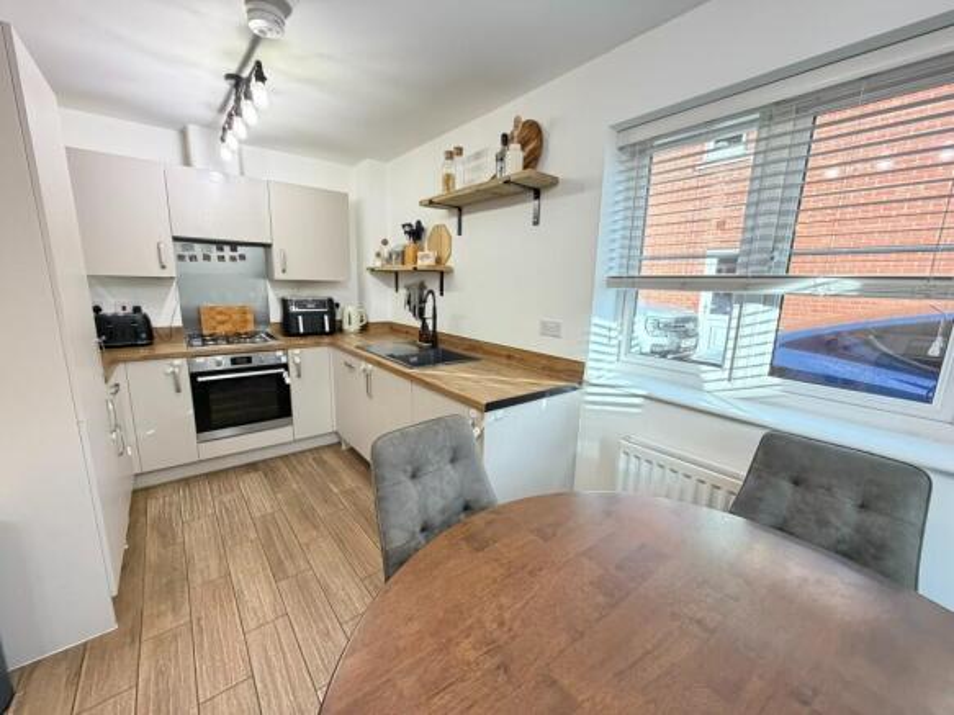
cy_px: 358
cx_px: 477
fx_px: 386
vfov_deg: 85.7
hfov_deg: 102.1
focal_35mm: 14
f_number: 2.2
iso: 500
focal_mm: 2.22
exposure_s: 1/60
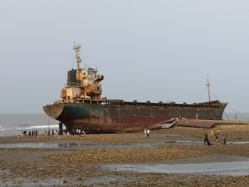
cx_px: 124
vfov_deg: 19.4
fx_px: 547
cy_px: 94
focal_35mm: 76
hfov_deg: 25.7
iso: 50
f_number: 1.8
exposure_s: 1/110
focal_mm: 3.95
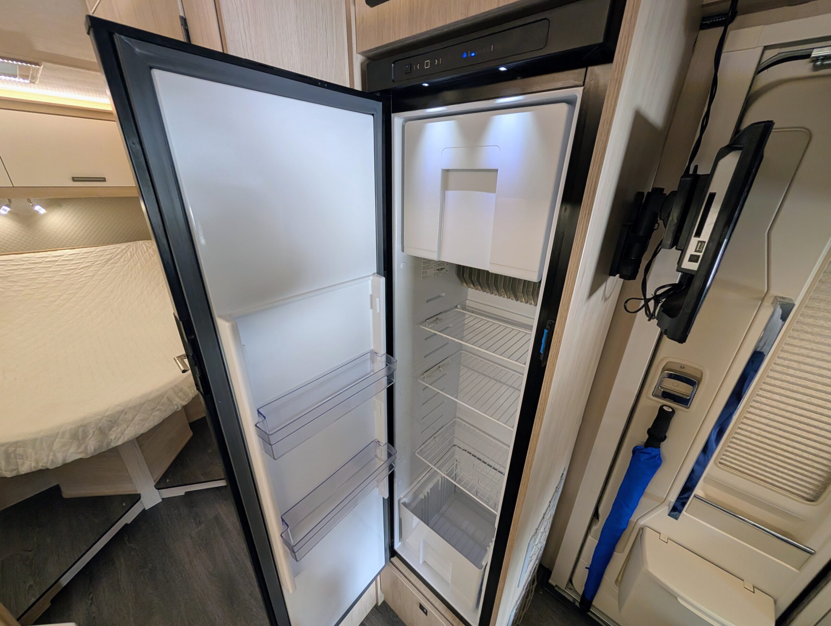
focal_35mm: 12
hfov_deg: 110.5
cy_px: 313
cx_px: 416
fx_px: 289
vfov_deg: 94.6
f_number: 1.7
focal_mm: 2.02
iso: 182
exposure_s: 1/116
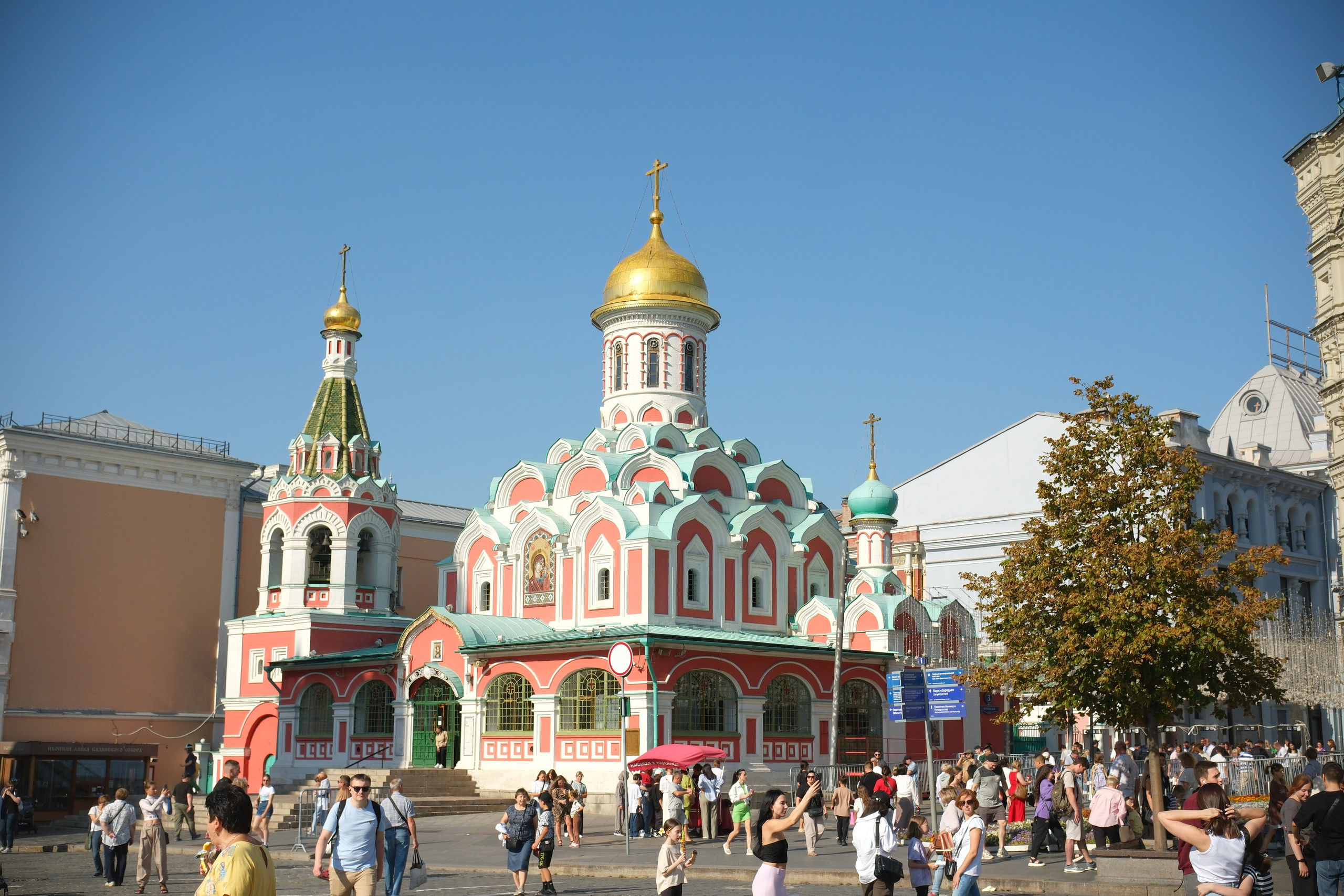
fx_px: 1531
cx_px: 672
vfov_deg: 32.6
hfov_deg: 47.4
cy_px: 448
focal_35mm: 41
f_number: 5.6
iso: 640
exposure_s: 1/3500
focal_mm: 27
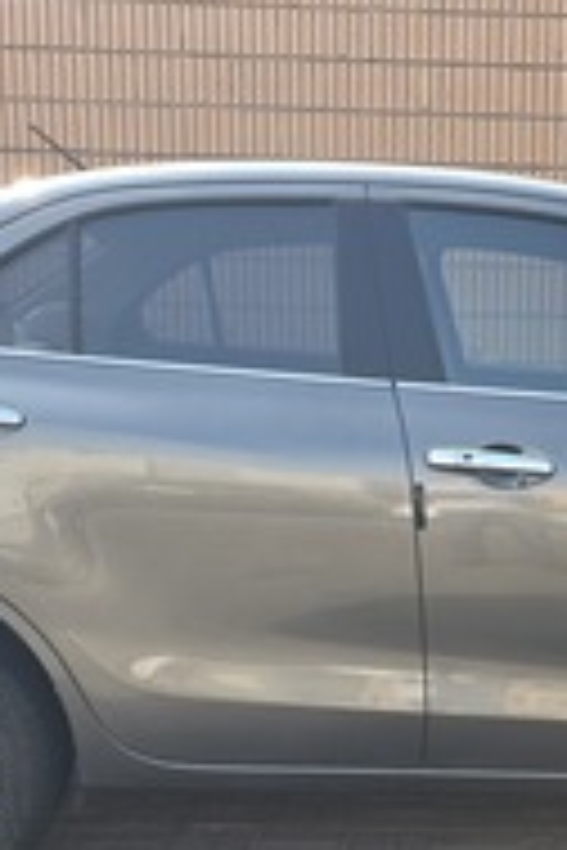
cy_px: 596
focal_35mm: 58
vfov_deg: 34.0
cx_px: 538
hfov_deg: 22.7
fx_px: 1370
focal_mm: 6.3
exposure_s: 1/1279
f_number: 1.7
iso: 80
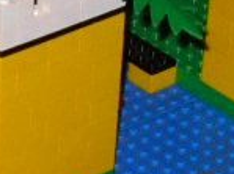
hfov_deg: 7.5
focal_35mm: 262
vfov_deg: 5.6
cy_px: 114
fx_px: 1767
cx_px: -86
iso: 50
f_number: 2.9
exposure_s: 1/60
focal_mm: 5.8
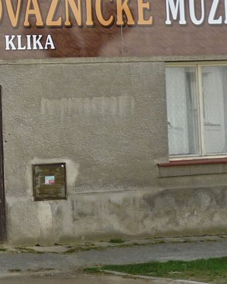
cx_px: -75
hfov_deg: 11.0
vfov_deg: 13.8
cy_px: -20
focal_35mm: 137
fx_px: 1150
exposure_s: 1/500
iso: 80
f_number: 2.8
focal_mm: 5.5
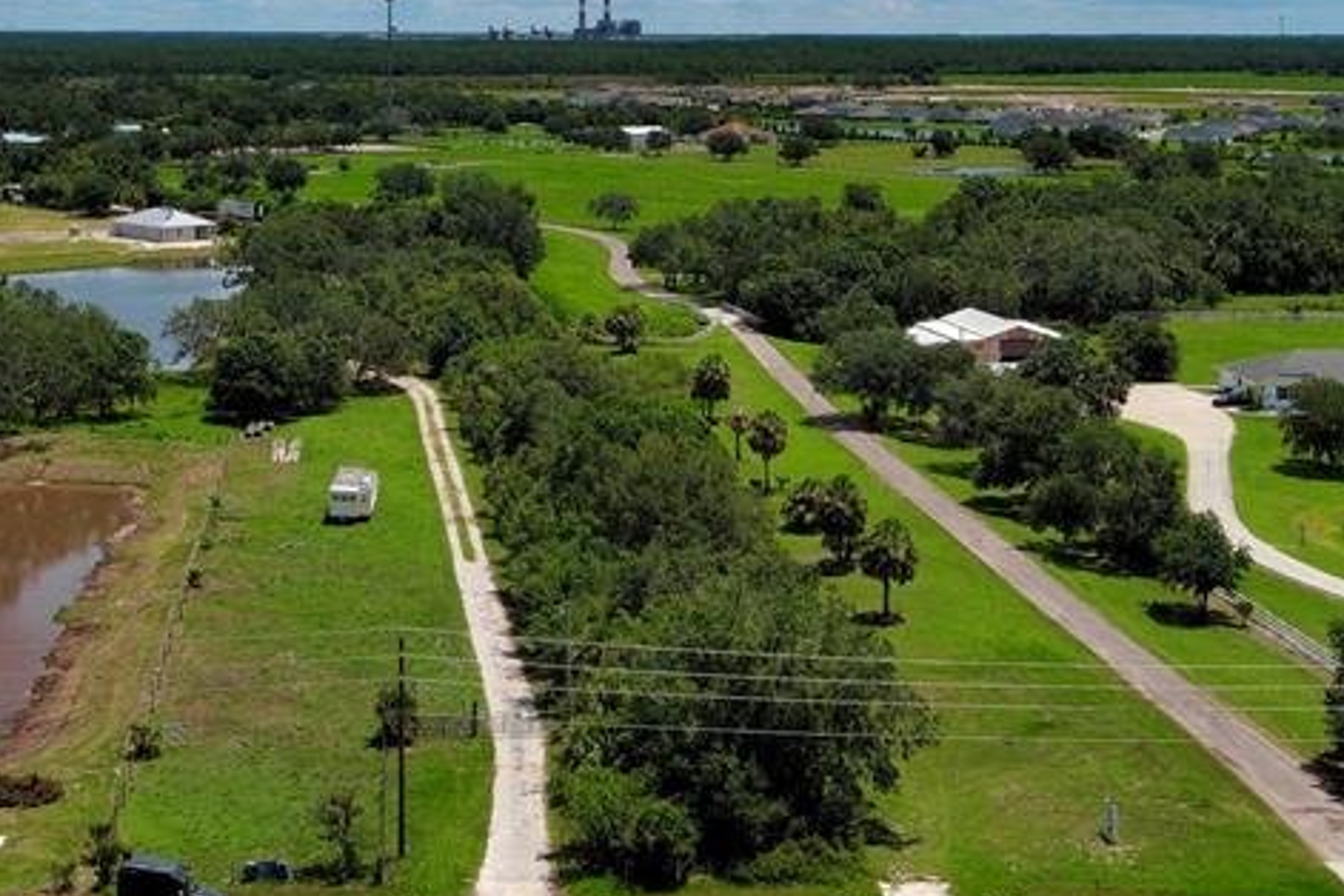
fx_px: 2352
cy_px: 123
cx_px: 457
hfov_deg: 31.7
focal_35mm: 63
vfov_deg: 21.2
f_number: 9
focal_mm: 10.57
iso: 100
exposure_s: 1/320
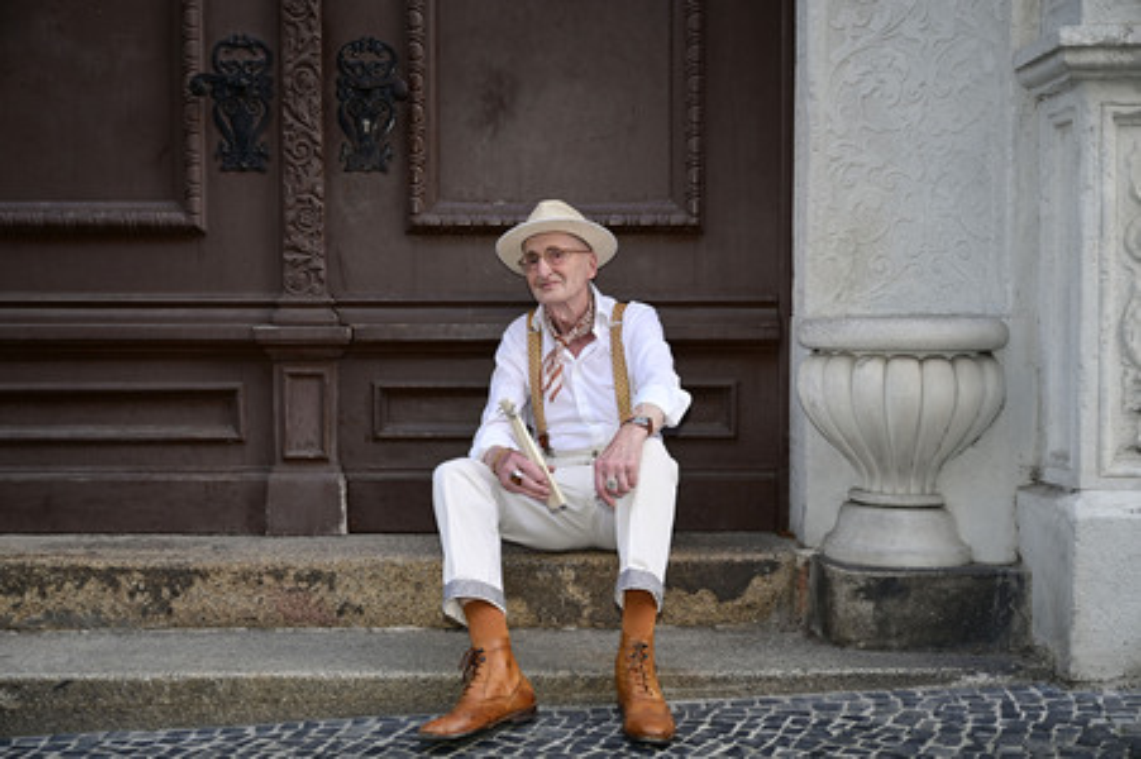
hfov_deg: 44.5
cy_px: 380
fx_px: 1393
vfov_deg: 30.5
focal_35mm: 44
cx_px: 570
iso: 800
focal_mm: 44
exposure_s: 1/200
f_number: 3.2
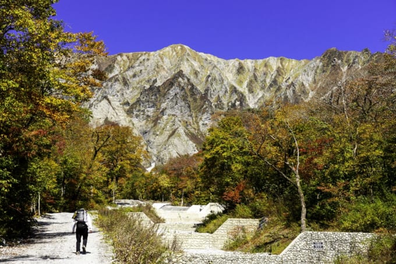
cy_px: 132
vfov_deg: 17.3
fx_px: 869
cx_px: 198
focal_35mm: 79
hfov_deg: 25.7
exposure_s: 1/400
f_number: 11
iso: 200
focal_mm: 79
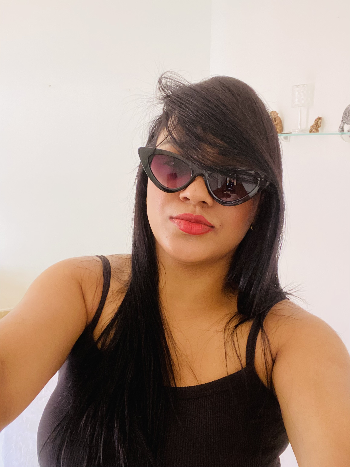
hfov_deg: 46.8
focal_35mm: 30
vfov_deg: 60.0
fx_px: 404
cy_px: 234
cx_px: 175
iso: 500
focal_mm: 2.71
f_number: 2.2
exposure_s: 1/30
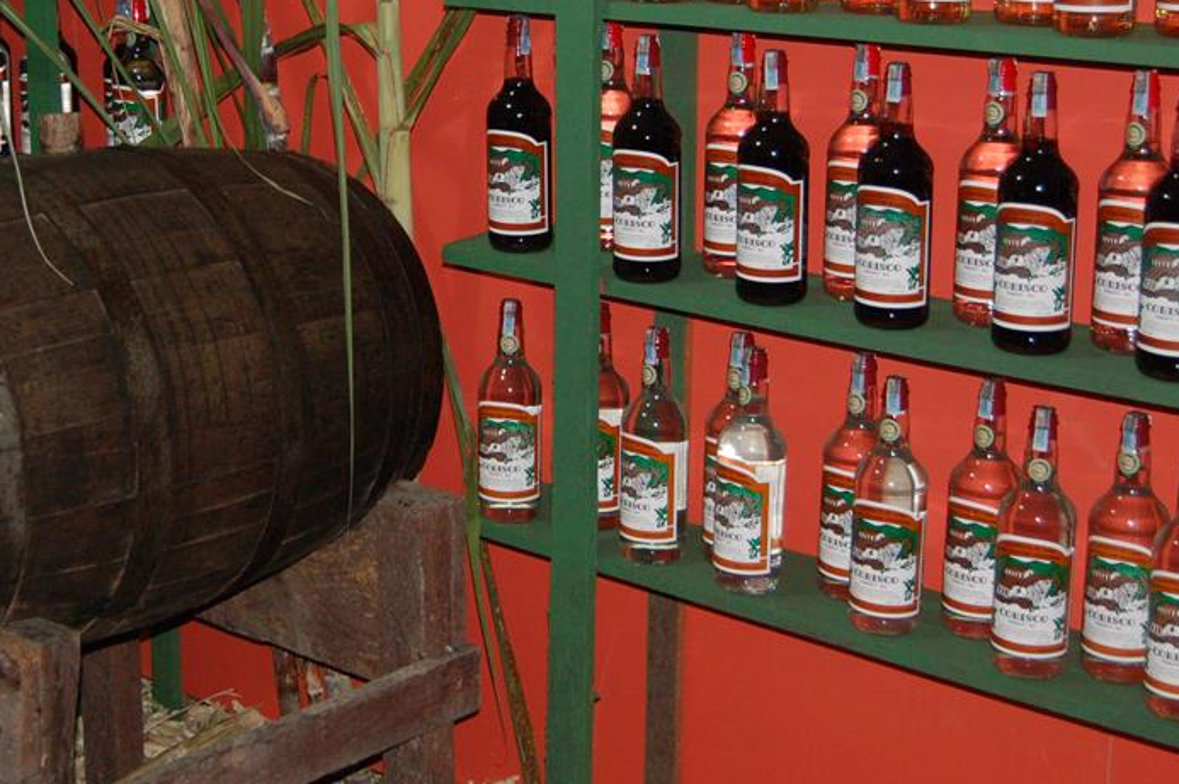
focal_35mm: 65
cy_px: 211
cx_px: 316
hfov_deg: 30.5
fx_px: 2127
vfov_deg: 20.7
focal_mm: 26
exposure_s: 1/100
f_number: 4.2
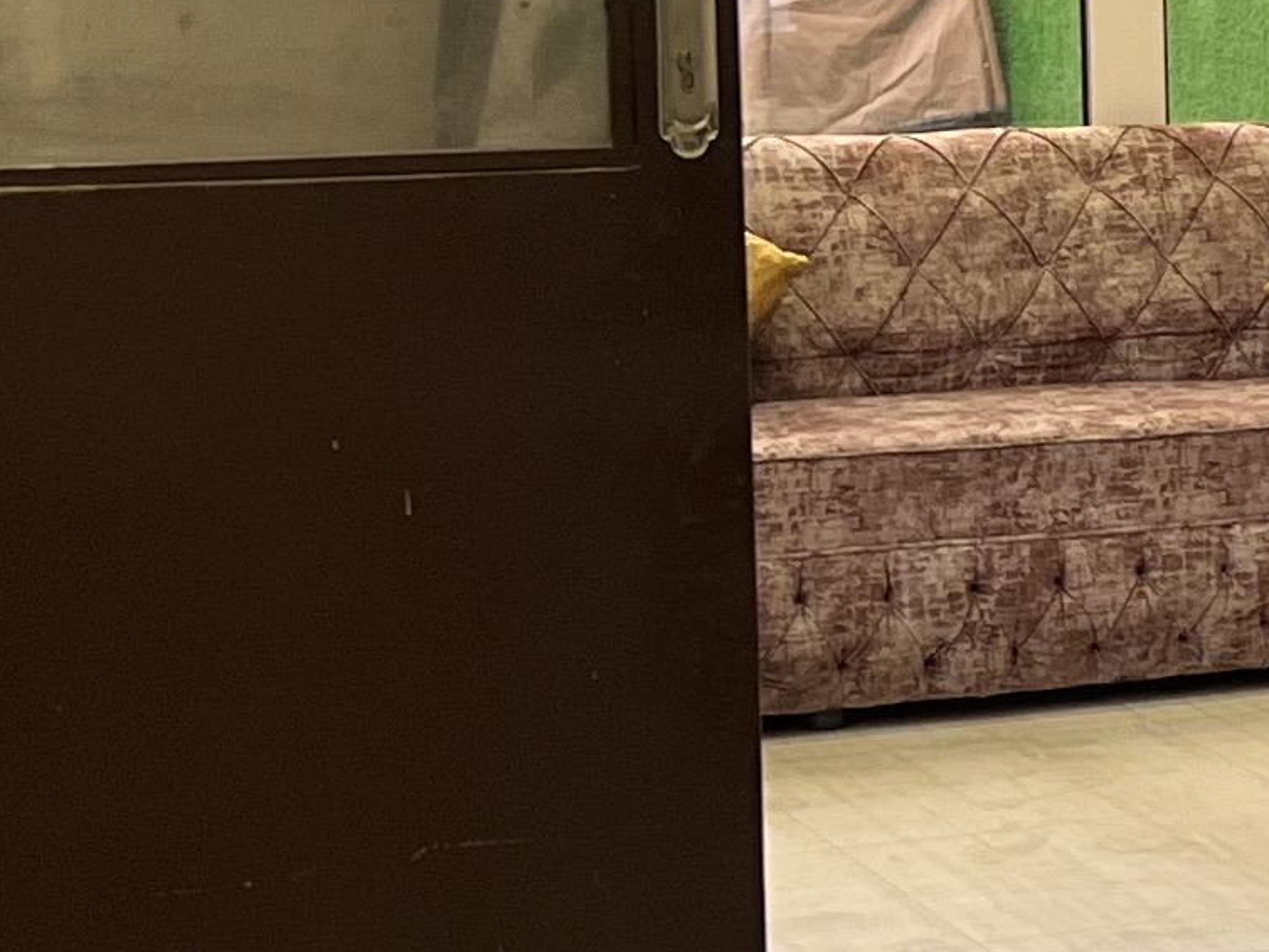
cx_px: 2148
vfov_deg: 10.7
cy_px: 259
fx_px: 5097
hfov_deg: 13.1
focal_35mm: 139
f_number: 1.5
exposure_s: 1/60
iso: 100
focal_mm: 5.7
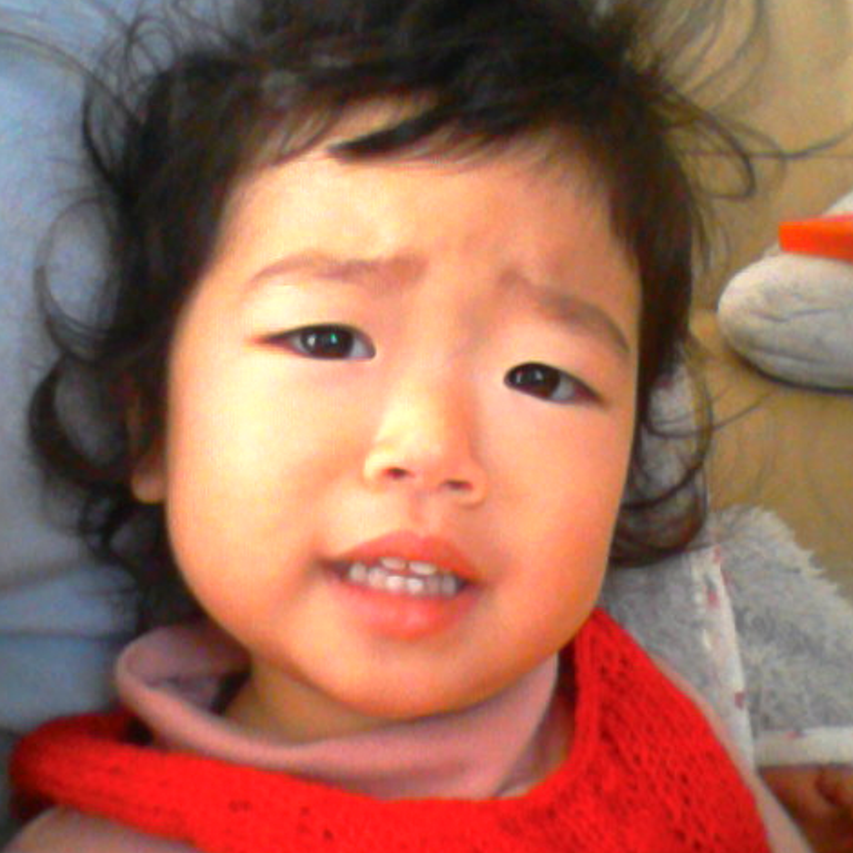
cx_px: 429
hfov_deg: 47.2
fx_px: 976
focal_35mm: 35
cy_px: 440
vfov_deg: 47.2
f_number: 2.8
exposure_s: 1/9.71
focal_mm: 1.5
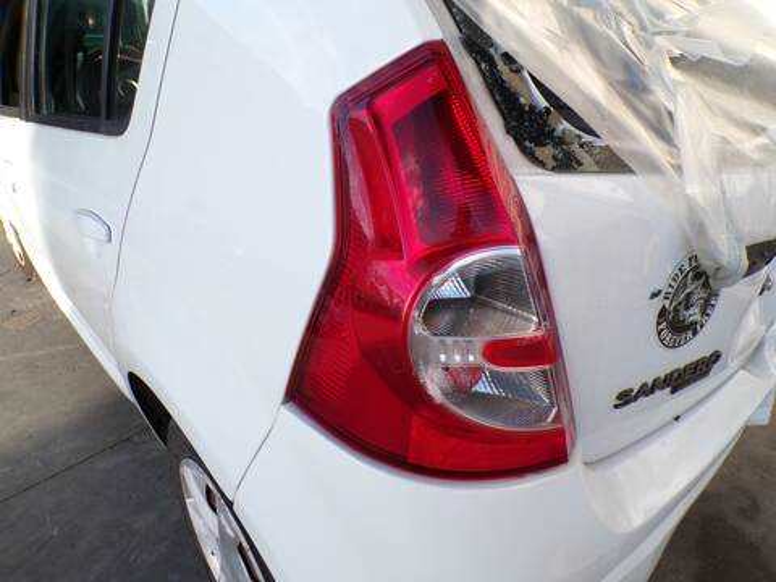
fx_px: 538
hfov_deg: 71.6
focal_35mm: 24
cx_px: 388
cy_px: 291
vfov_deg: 56.8
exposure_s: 1/105
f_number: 5.8
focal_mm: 4.3
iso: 100
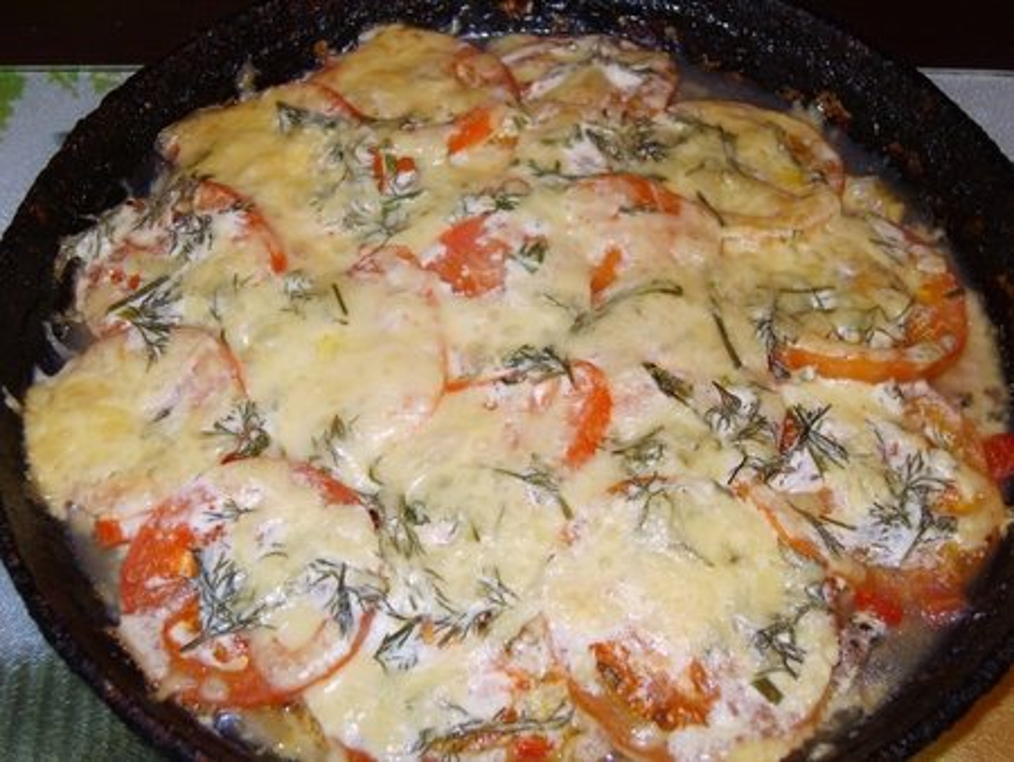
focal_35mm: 53
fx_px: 1553
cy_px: 381
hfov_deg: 36.2
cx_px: 507
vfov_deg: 27.5
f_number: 3.5
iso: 100
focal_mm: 11
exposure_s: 1/45
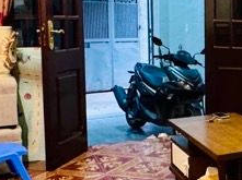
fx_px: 454
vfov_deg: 22.4
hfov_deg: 24.8
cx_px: 336
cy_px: 59
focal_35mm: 65
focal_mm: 2.22
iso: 500
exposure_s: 1/50
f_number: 2.2
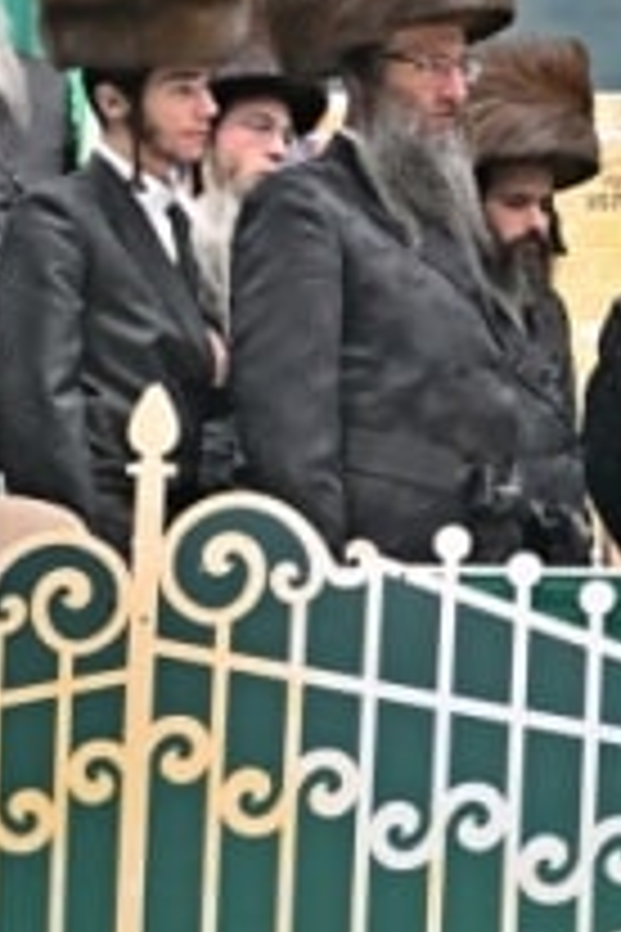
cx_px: 1336
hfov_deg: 7.4
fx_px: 4605
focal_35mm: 178
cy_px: 32
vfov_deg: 11.4
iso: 800
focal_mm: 24
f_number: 4
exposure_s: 1/400
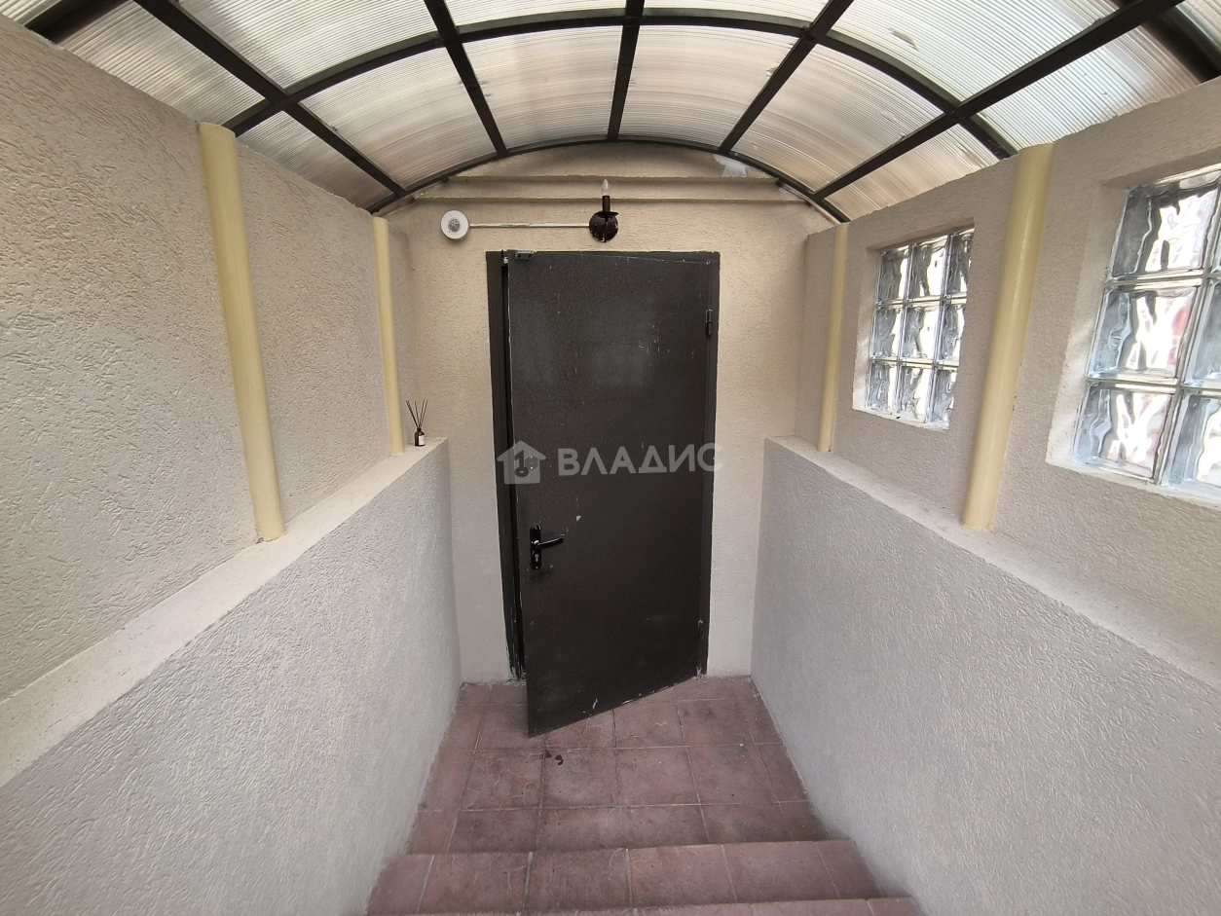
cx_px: 610
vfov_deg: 78.1
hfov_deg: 94.5
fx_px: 564
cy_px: 458
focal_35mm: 16
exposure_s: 1/100
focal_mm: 1.65
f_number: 2.2
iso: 64
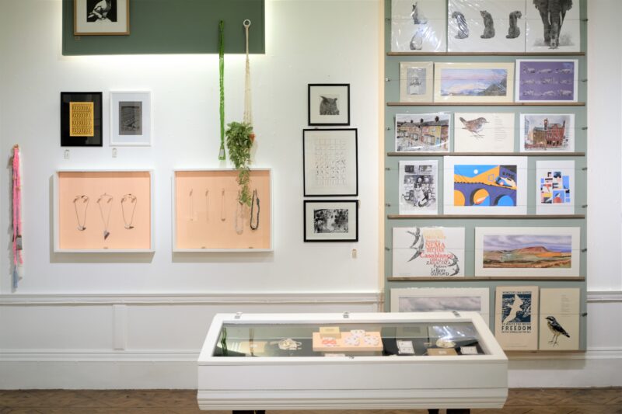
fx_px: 708
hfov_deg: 47.4
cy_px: 207
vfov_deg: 32.6
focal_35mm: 41
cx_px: 311
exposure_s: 1/30
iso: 200
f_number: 2.8
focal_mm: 27
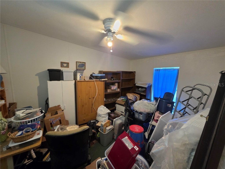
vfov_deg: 89.9
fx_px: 84
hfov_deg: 106.2
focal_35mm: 13
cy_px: 84
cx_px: 112
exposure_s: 1/60
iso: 320
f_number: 1.9
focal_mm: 2.2
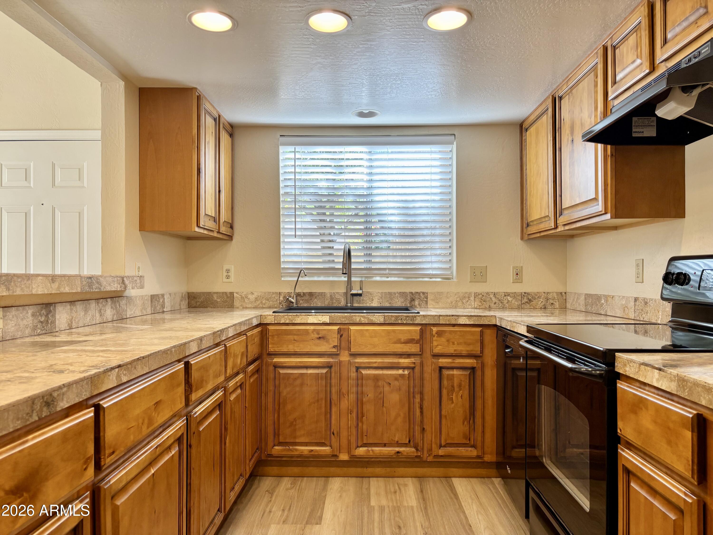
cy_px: 268
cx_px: 356
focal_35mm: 26
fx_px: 536
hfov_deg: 67.3
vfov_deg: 53.1
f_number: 1.6
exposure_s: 1/120
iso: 80
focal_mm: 5.96
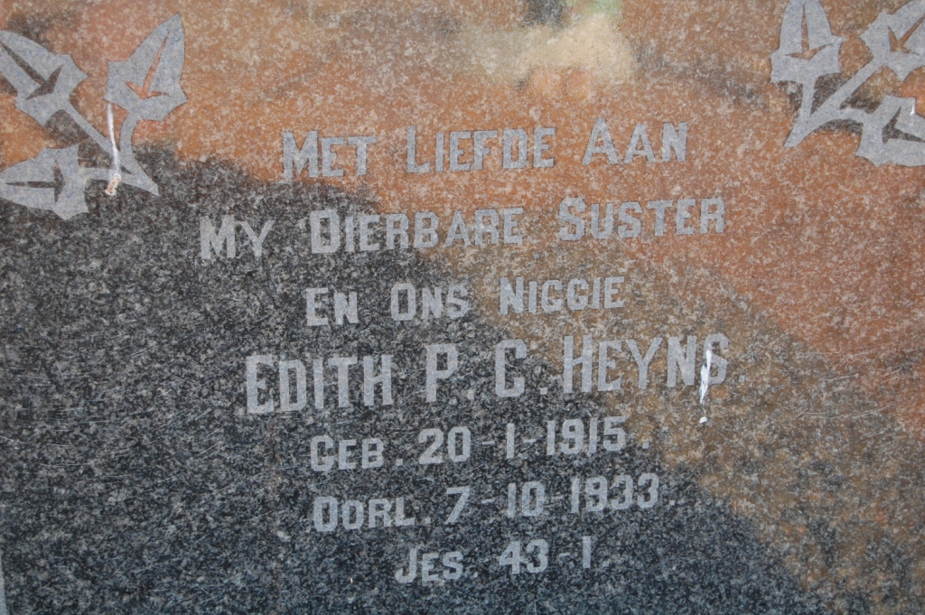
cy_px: 308
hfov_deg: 26.0
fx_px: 2003
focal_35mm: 78
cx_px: 462
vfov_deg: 17.5
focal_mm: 52
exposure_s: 1/100
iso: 400
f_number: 5.6
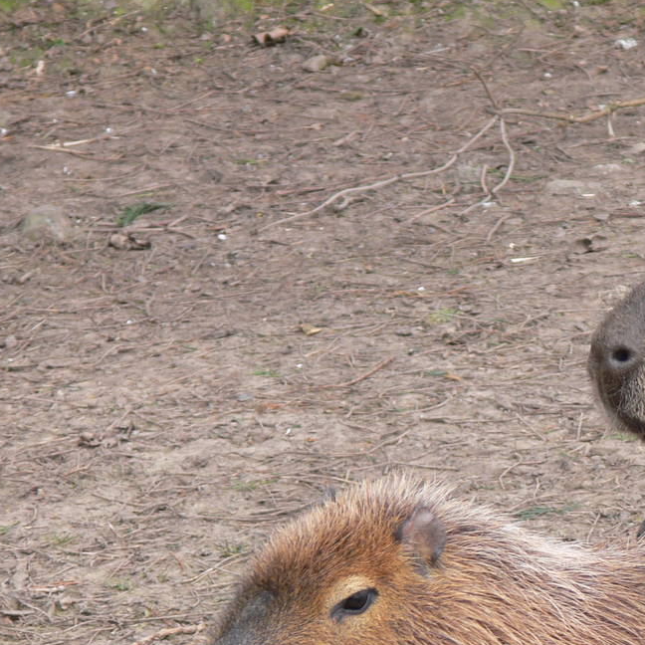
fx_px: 9254
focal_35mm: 439
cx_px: 637
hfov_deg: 4.0
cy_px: 552
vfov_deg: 4.0
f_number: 4
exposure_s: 1/60
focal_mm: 42.4
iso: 80
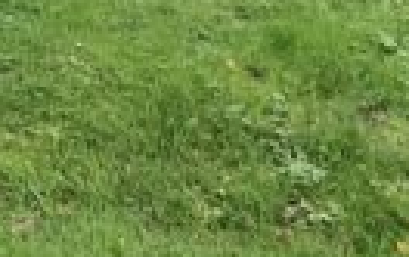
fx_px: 2378
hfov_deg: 8.7
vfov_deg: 5.2
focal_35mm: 213
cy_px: -923
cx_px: -651
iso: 25
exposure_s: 1/737
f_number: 1.8
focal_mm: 4.25
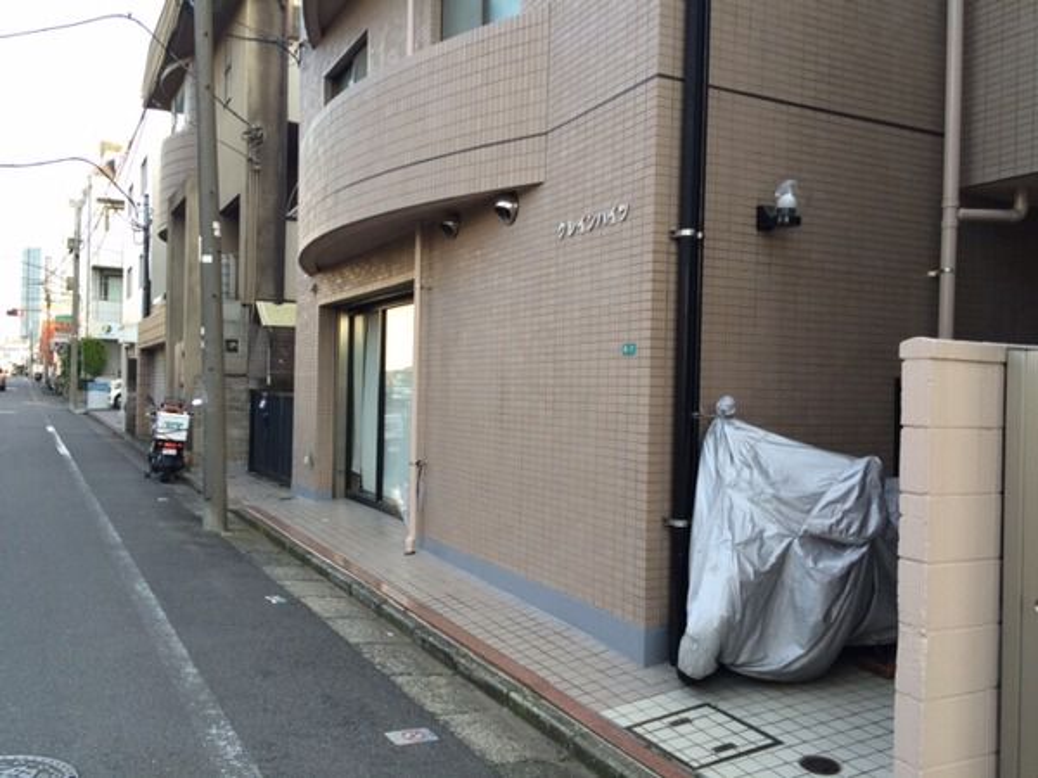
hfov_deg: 61.7
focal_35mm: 29
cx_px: 519
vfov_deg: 48.2
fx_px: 870
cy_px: 389
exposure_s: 1/120
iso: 40
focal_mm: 4.15
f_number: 2.2
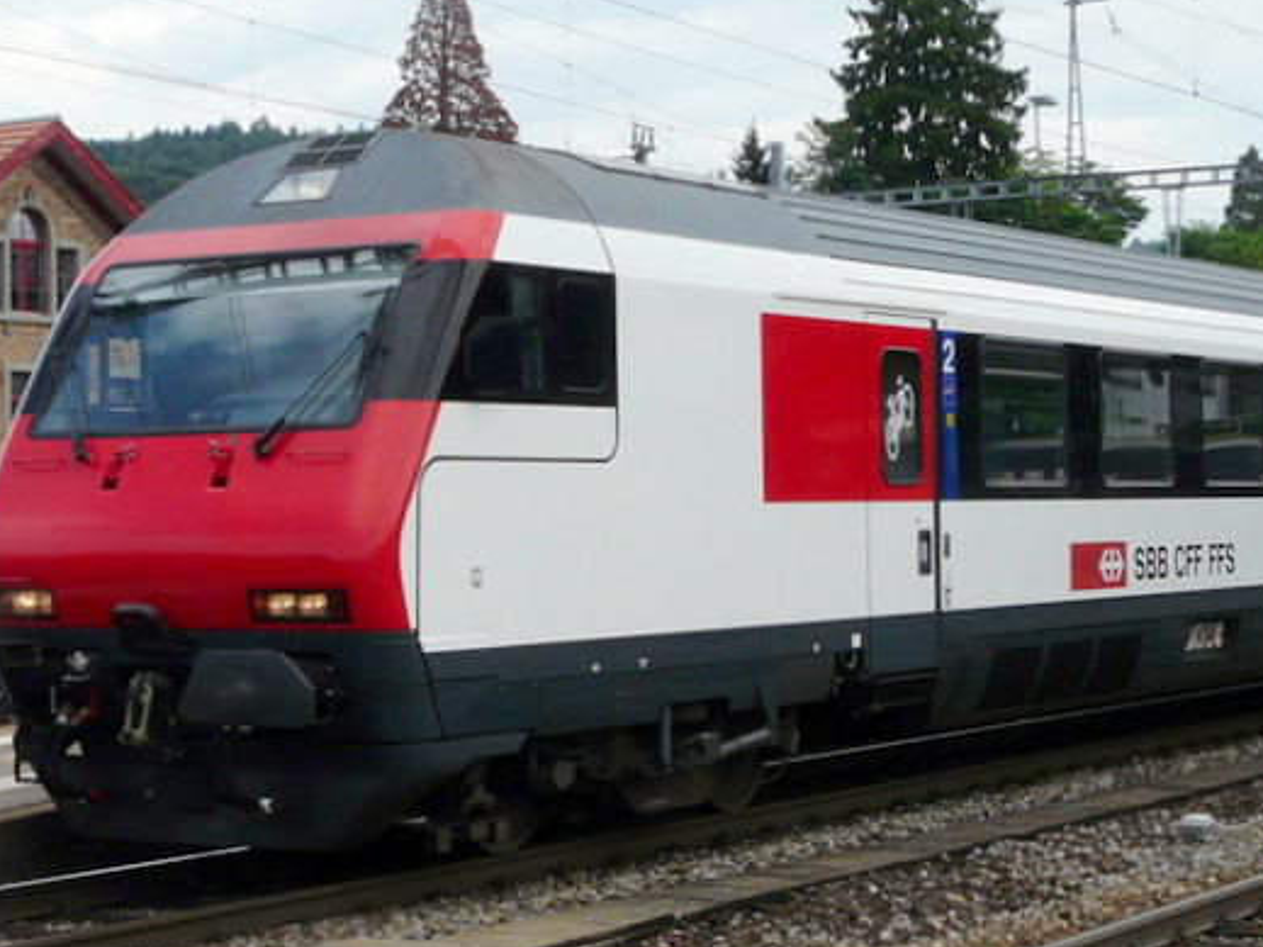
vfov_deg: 18.2
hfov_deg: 24.1
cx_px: 684
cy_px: 450
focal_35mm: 81
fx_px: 2955
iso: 100
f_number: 5.6
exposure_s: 1/320
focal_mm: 6.8
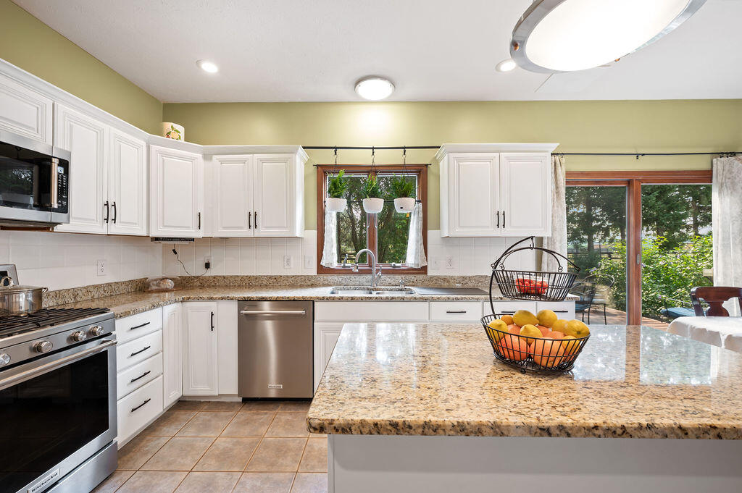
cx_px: 371
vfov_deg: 79.1
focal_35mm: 14
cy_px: 246
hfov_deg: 102.3
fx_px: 299
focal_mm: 14.5
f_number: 9
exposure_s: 1/1.67
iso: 250
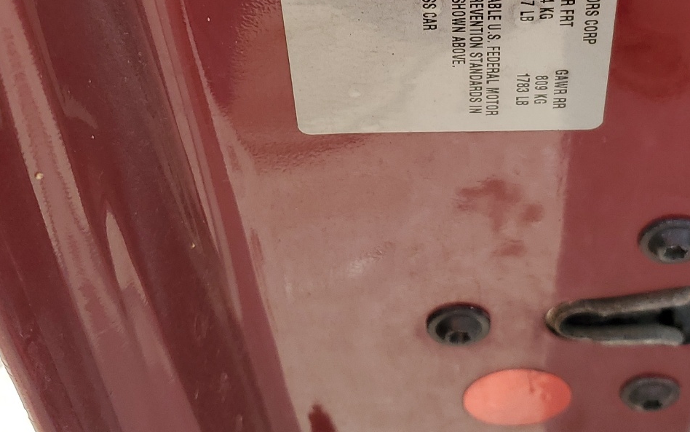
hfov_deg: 32.7
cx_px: 465
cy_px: 3
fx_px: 1166
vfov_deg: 20.3
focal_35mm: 62
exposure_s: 1/1000
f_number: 1.5
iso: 50
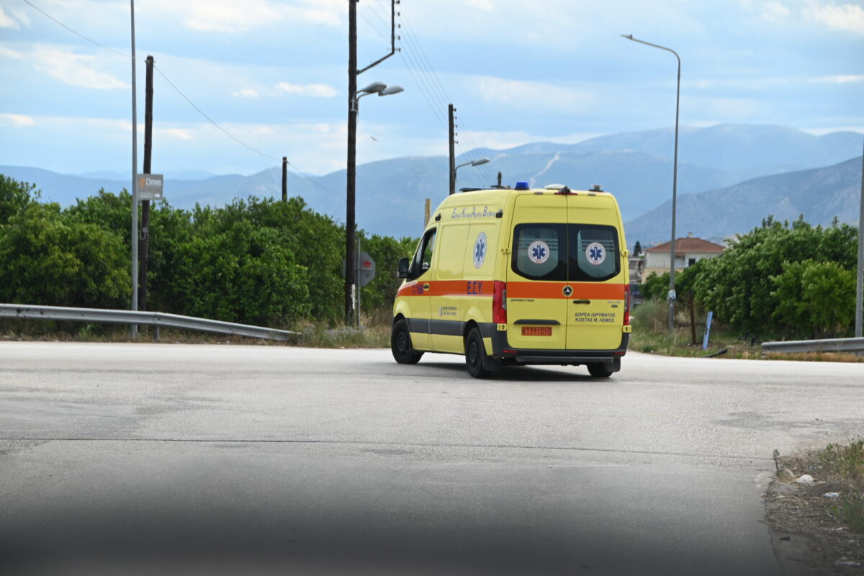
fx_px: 2688
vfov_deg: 12.2
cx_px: 432
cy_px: 288
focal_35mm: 112
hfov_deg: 18.3
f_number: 7.1
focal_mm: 75
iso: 100
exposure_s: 1/320
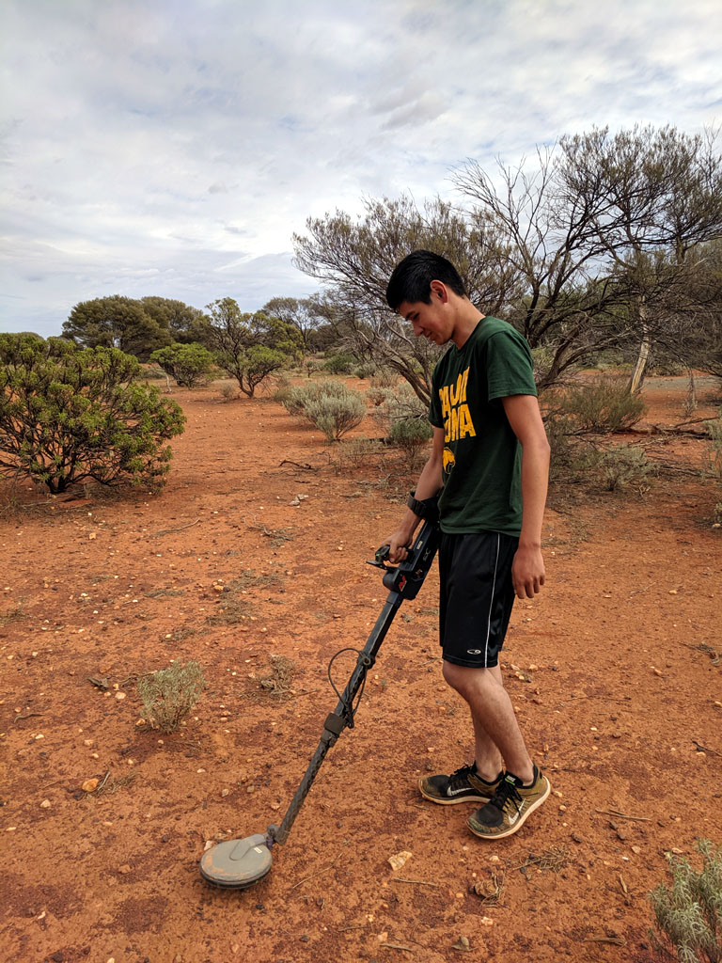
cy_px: 482
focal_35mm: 26
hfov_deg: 53.1
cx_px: 361
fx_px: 723
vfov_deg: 67.3
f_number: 2
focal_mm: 4.67
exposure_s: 1/1389
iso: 43
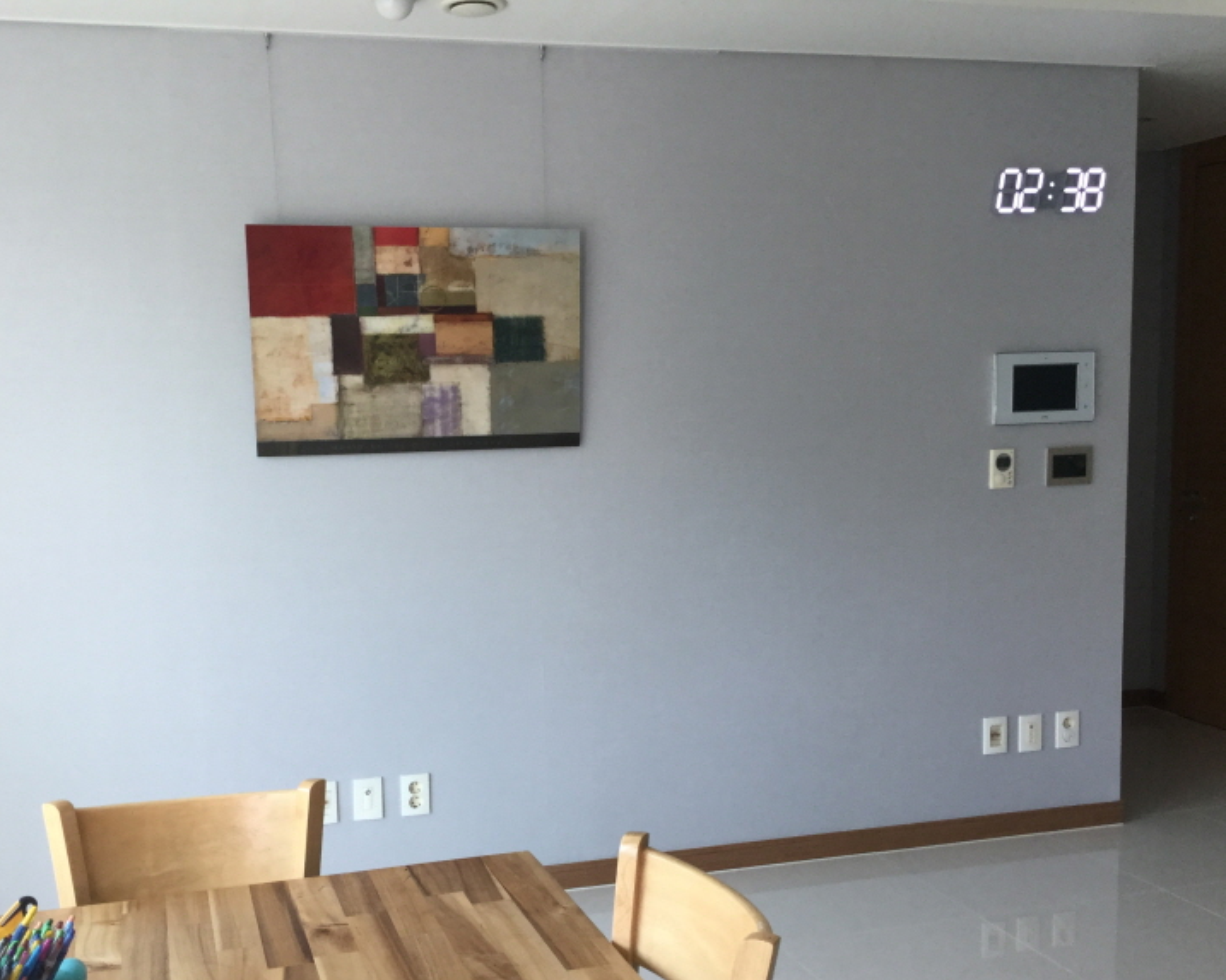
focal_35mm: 38
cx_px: 542
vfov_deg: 39.0
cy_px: 576
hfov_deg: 47.9
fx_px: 1378
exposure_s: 1/40
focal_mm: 3.3
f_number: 2.4
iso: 25
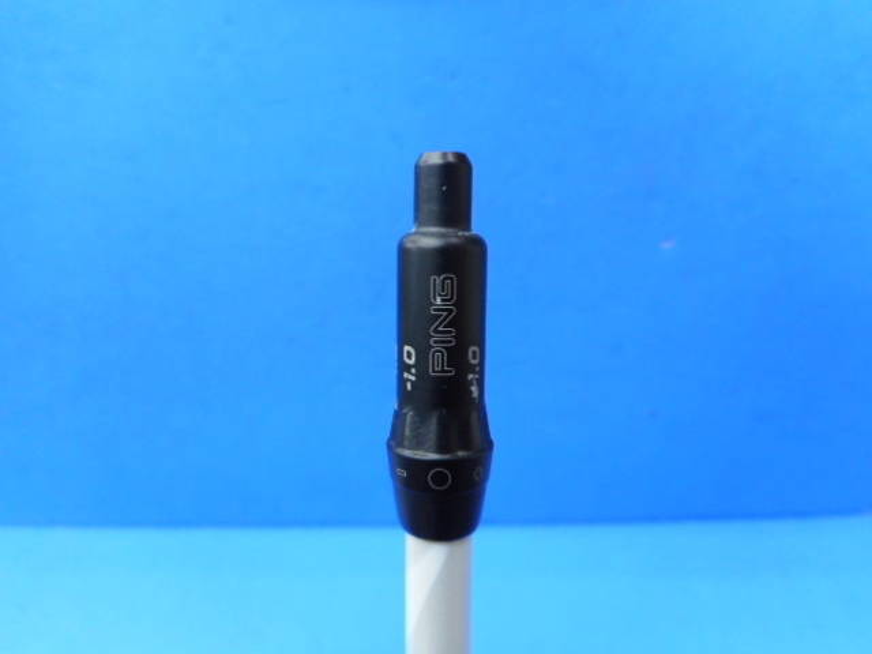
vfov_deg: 54.9
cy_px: 327
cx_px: 436
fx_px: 630
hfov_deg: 69.4
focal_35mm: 25
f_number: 3.7
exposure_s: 1/30
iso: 180
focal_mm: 4.5
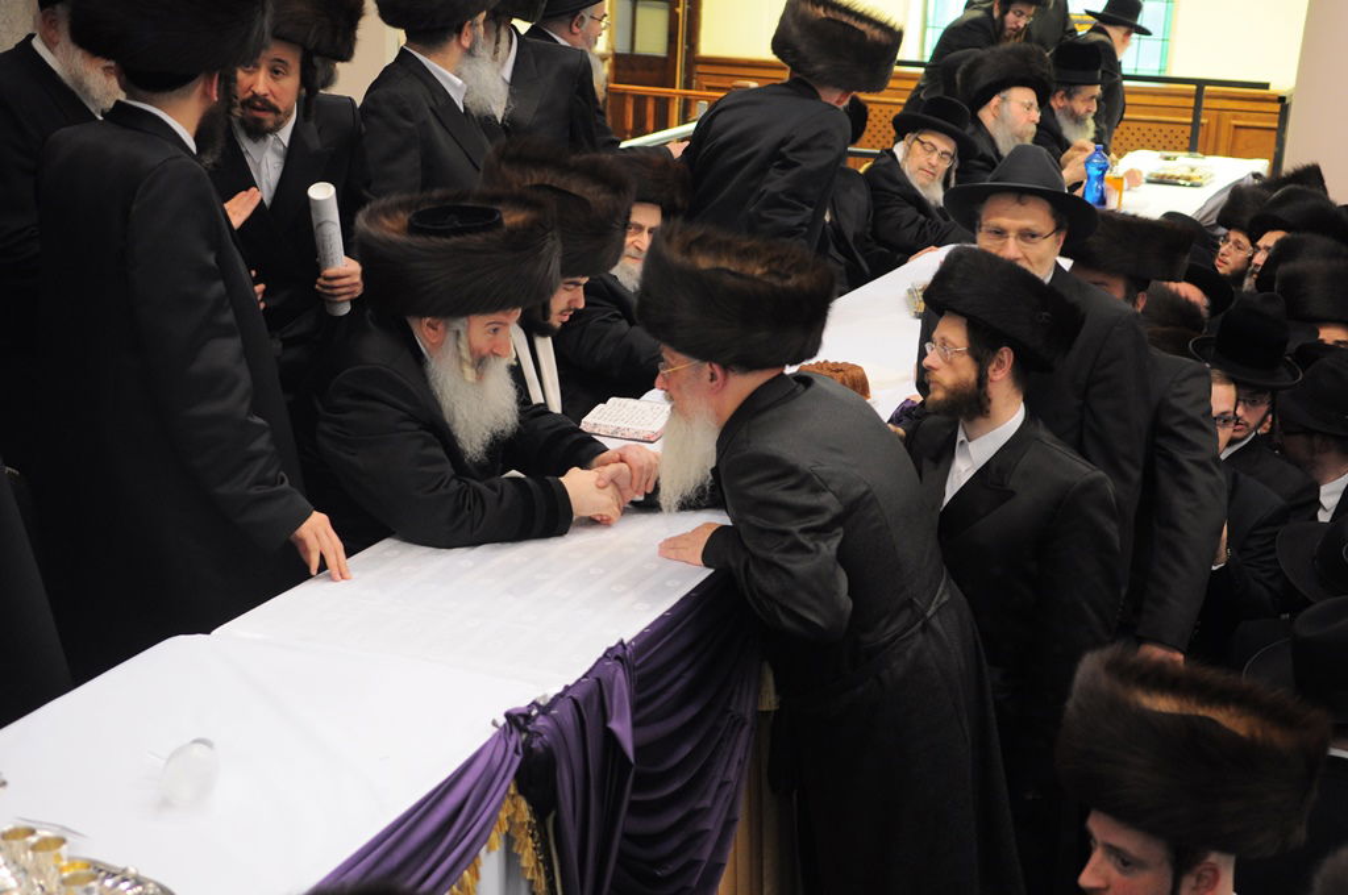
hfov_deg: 35.1
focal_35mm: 57
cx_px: 674
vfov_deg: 23.7
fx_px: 2132
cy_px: 448
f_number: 2.8
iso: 800
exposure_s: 1/100
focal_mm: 38
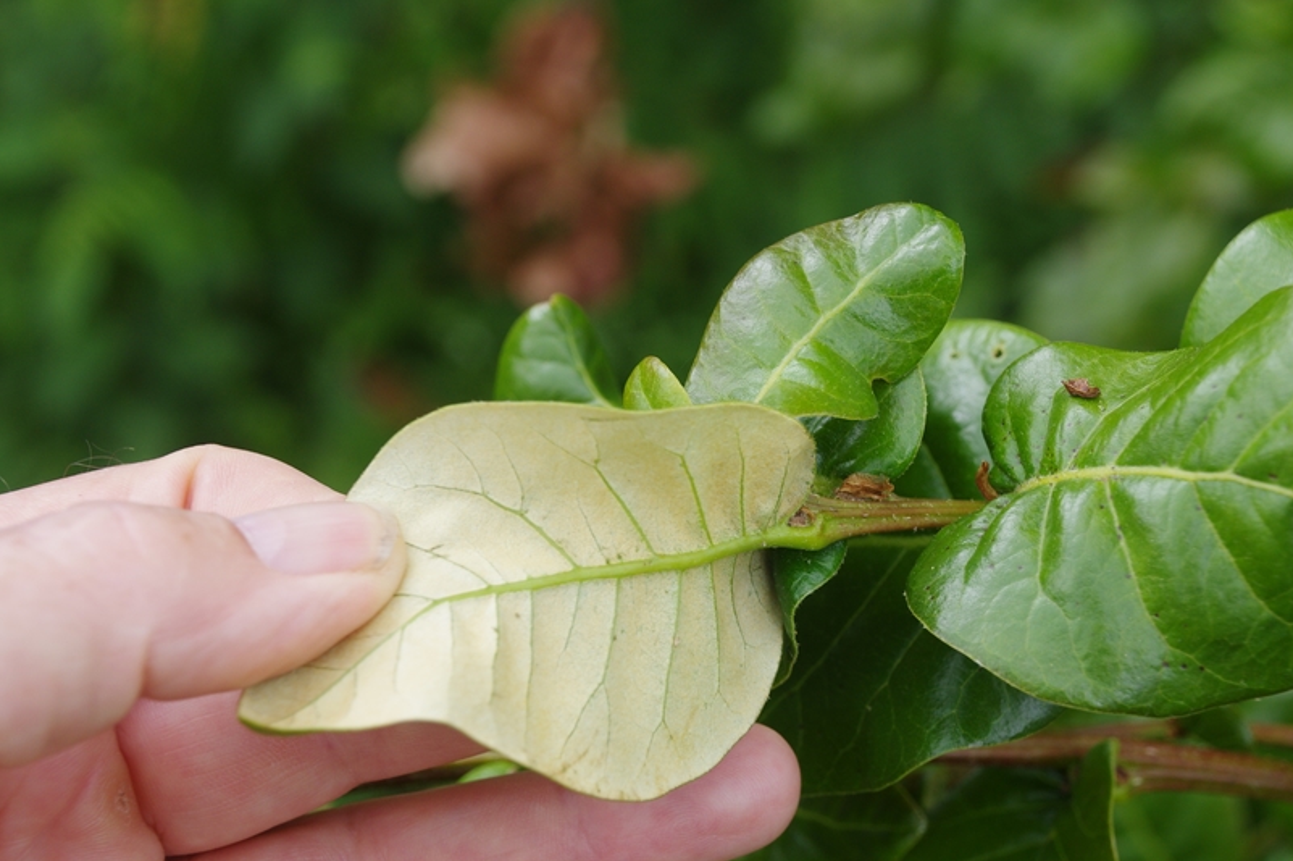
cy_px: 531
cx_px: 755
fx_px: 3625
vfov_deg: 13.5
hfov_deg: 20.2
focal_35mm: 101
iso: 200
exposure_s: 1/100
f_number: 7.1
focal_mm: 53
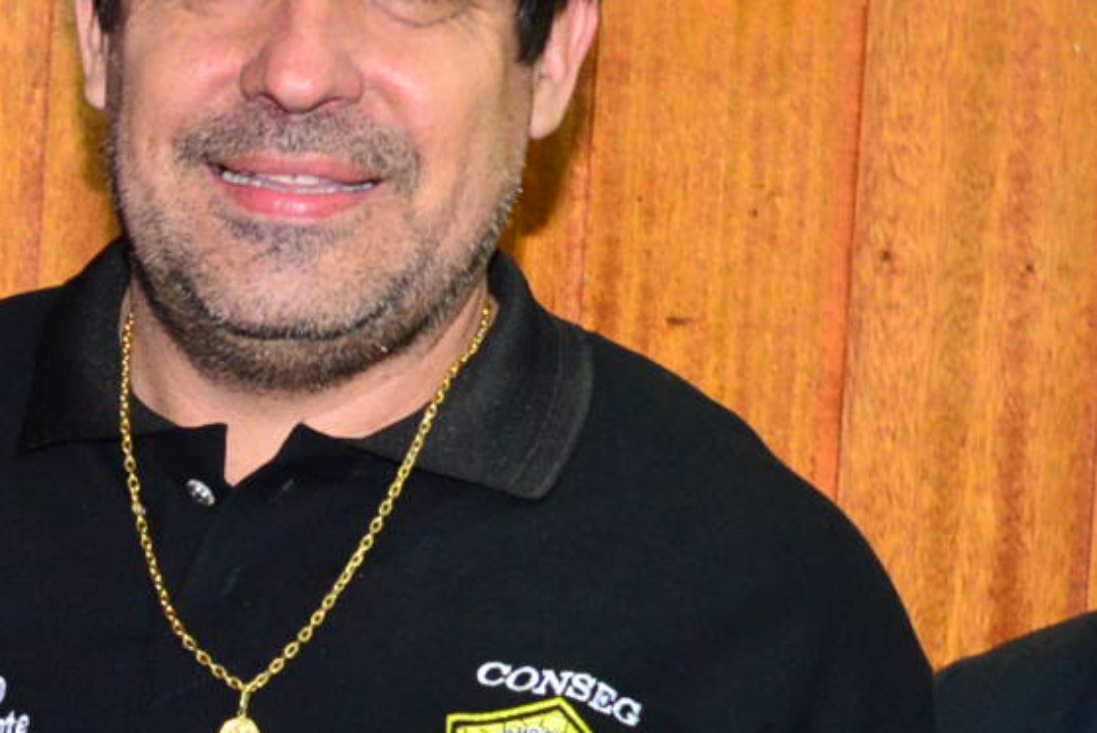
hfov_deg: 12.0
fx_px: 5093
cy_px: 1077
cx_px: -279
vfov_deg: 8.1
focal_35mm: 167
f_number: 5.6
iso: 2500
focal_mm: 31
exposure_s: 1/125
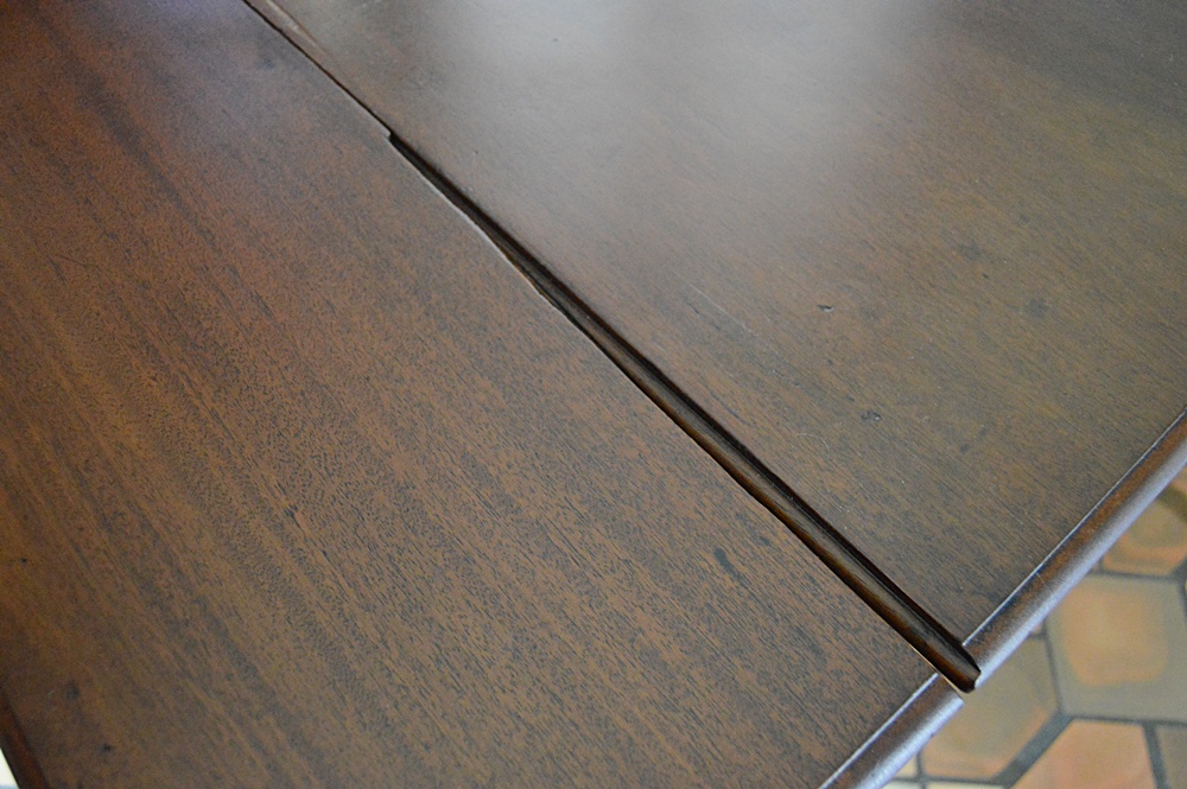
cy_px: 394
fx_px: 939
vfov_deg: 45.6
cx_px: 594
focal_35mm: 28
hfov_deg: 64.6
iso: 3200
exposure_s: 1/30
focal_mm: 19
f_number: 3.5
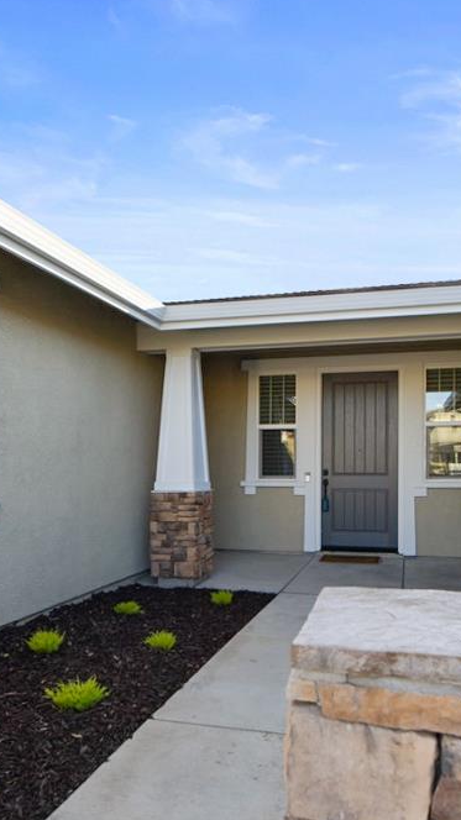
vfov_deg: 76.3
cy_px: 429
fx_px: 522
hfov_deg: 47.4
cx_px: 278
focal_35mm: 24
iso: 200
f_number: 7.1
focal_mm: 14
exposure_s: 1/200
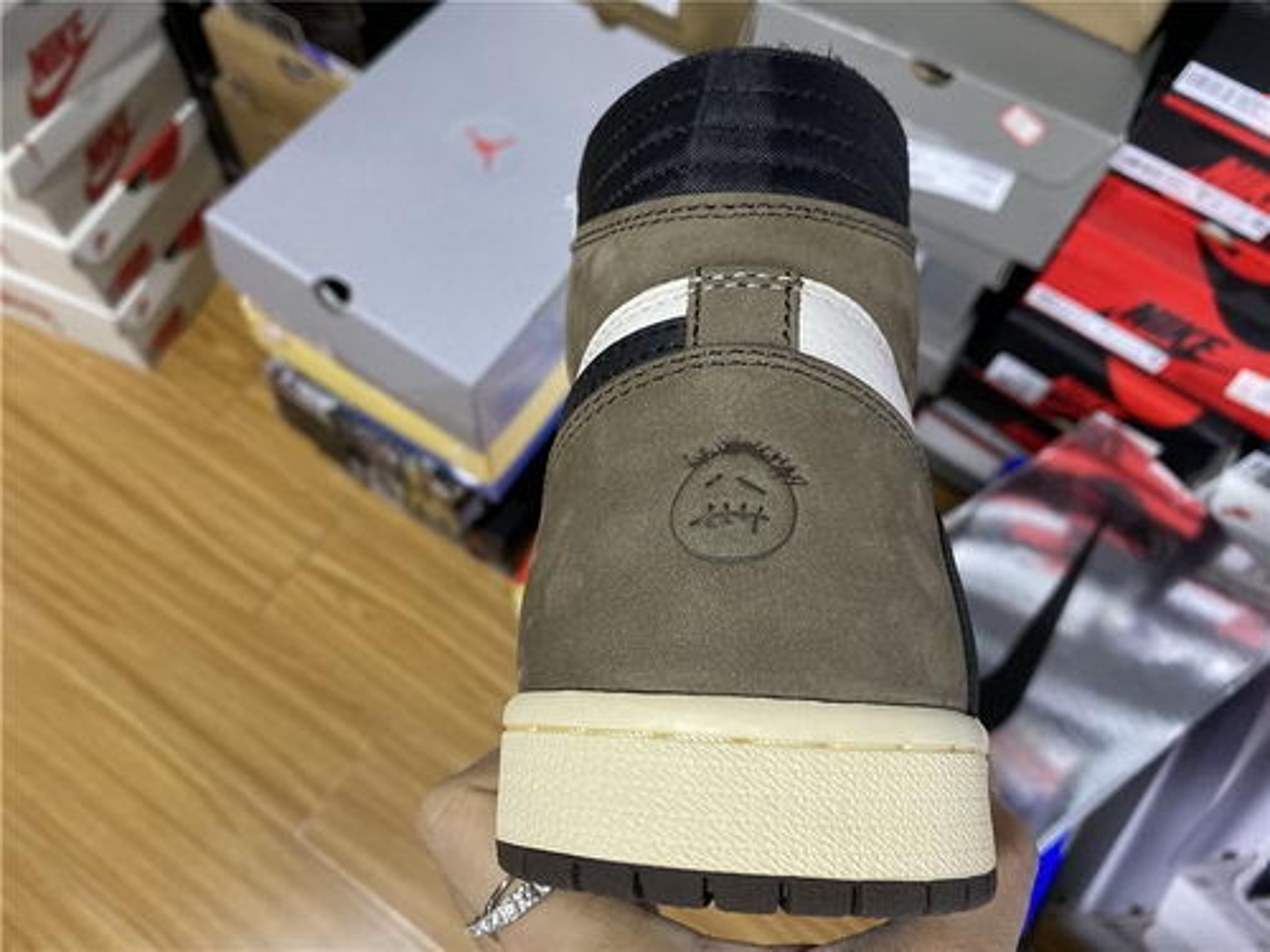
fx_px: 954
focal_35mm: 26
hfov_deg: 67.3
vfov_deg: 53.1
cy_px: 476
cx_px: 635
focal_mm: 4.25
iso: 250
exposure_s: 1/60
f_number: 1.8
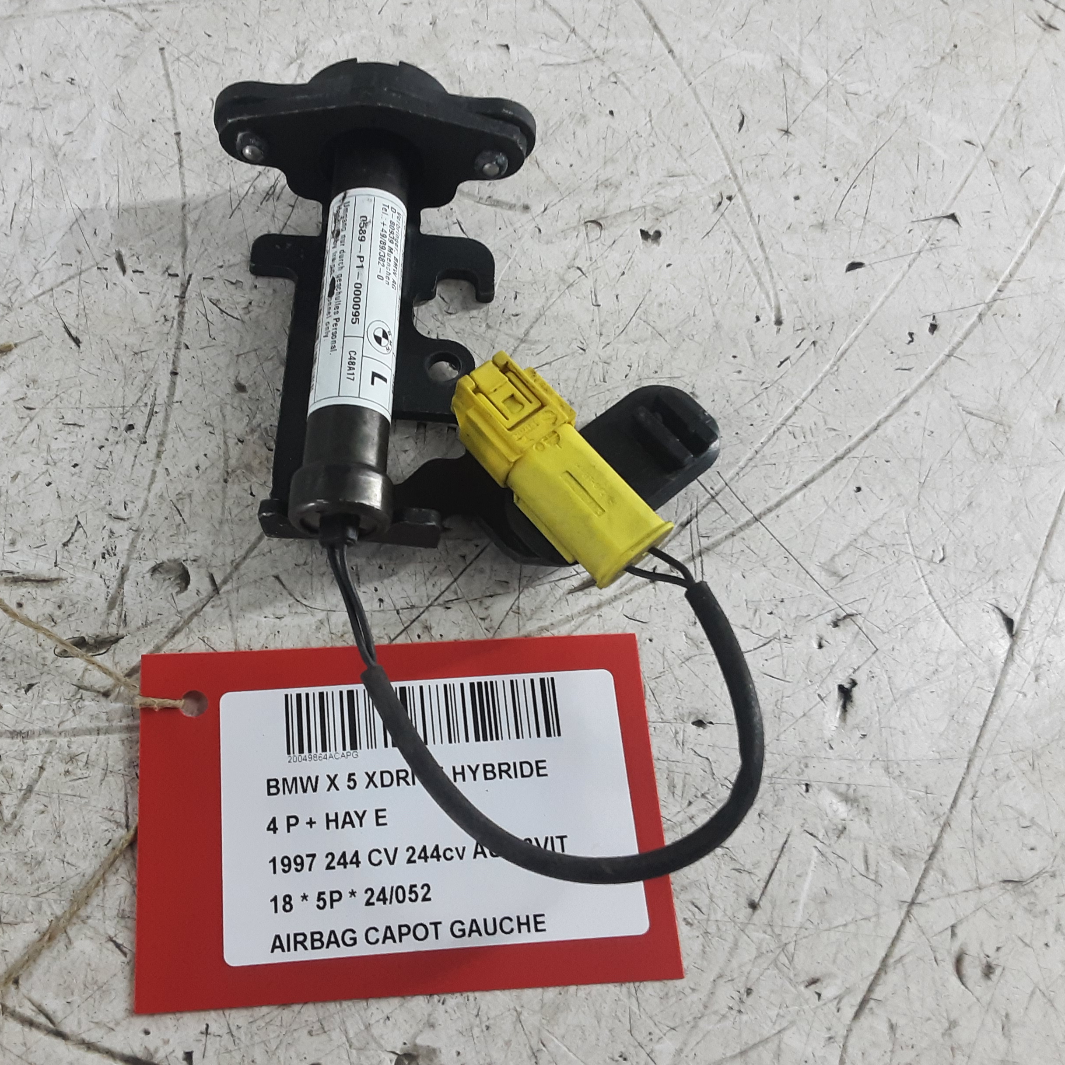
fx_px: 1114
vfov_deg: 51.1
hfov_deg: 50.5
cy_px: 531
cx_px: 389
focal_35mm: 32
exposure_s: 1/50
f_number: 1.9
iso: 125
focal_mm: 2.91
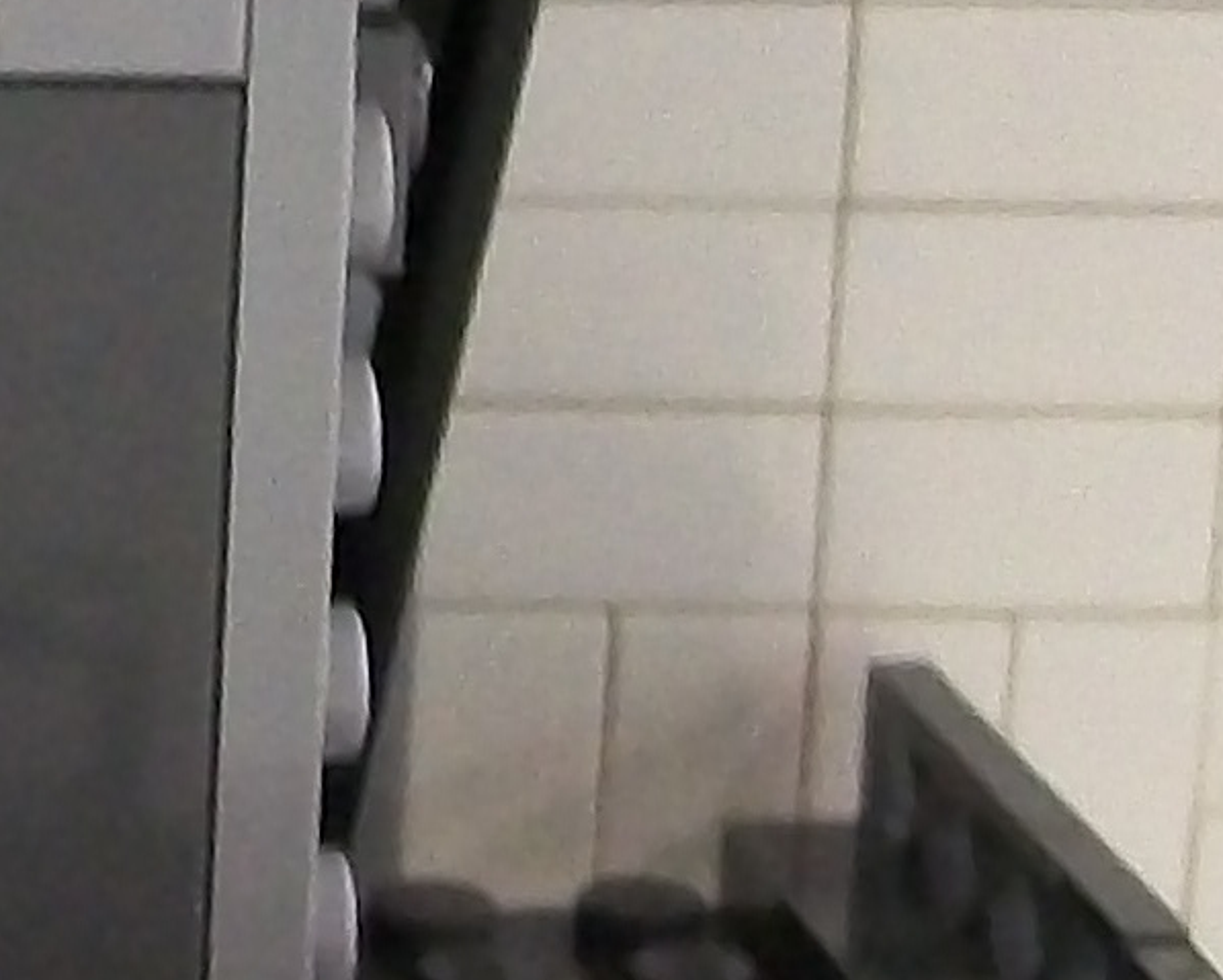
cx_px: -658
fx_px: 6952
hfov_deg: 9.7
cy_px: -326
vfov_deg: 7.9
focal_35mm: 192
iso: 240
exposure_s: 1/8
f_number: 2.7
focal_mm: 6
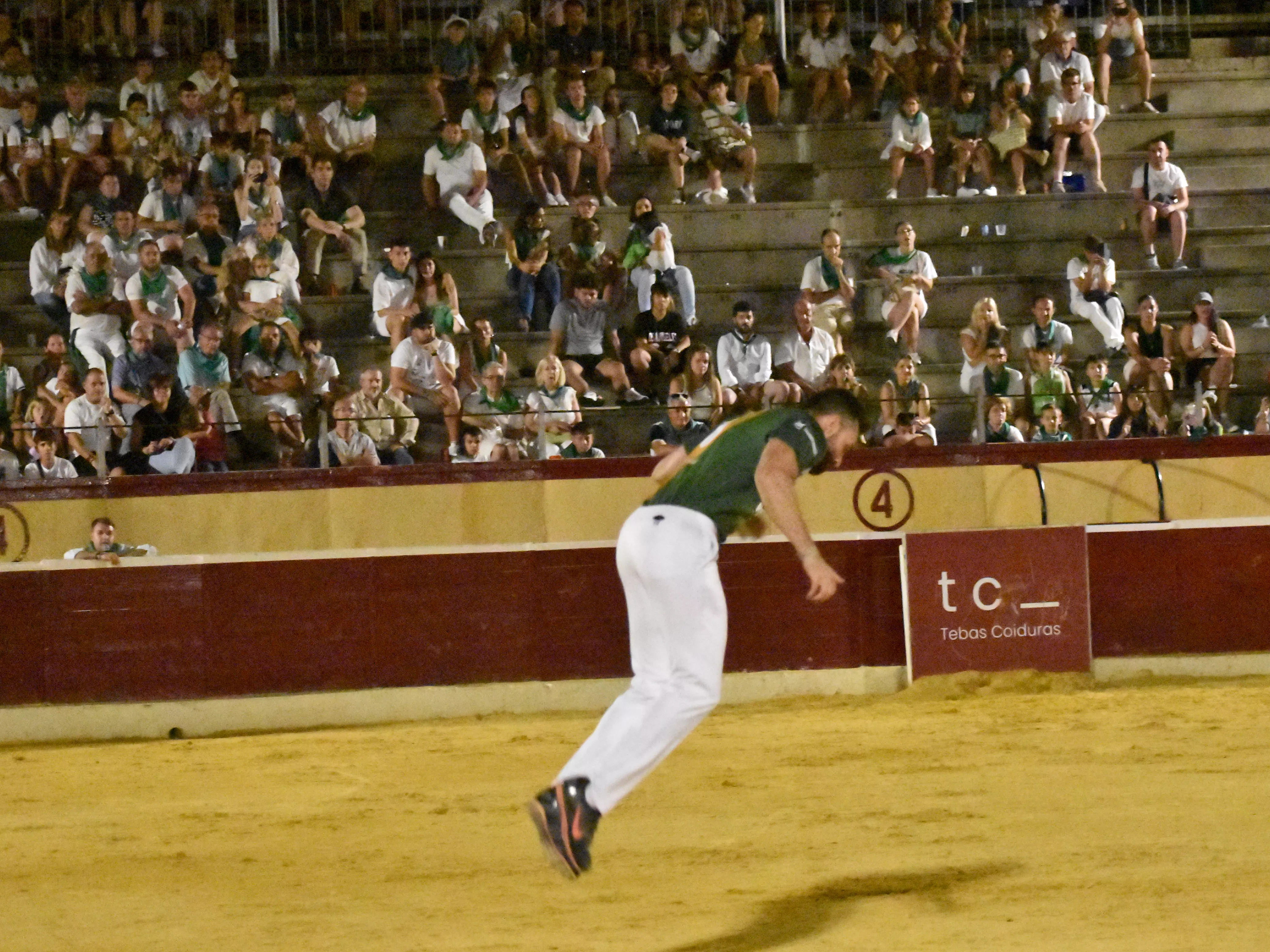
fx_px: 5503
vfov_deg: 9.9
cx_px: 751
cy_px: 575
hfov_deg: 13.2
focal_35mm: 150
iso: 25600
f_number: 5
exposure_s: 1/400
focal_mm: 72
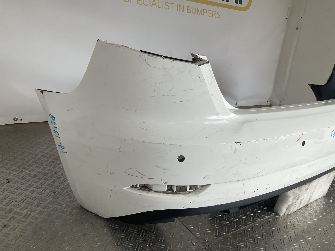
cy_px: 126
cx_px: 168
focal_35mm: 29
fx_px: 281
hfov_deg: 61.7
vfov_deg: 48.2
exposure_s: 1/255
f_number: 1.8
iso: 16
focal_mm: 3
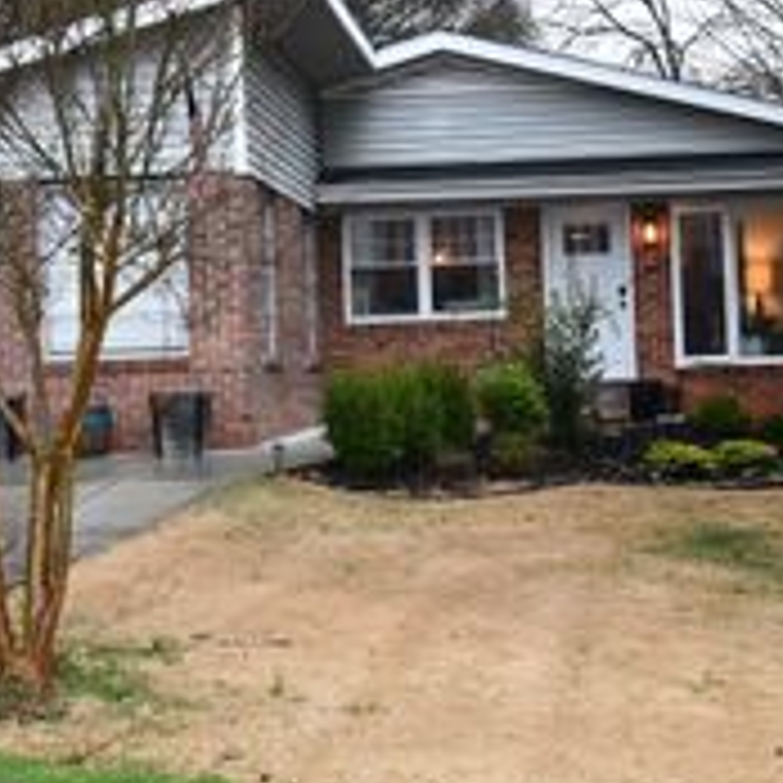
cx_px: 522
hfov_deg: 19.7
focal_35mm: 88
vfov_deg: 19.7
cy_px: 299
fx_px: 2252
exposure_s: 1/60
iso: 400
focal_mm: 24
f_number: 3.8
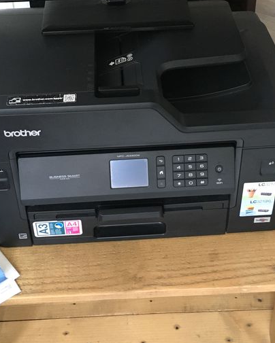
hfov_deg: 27.1
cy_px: 84
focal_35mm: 56
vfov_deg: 32.9
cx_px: 136
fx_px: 570
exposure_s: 1/20
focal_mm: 4.15
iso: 200
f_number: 2.2
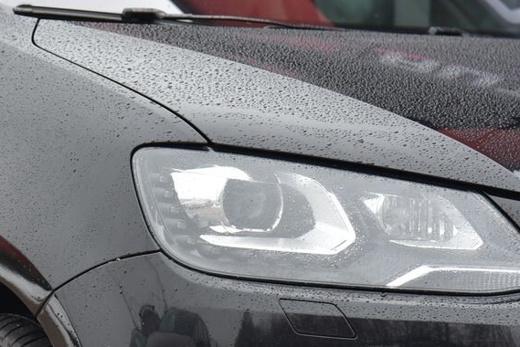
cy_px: 230
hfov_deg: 9.5
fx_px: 3121
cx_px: 112
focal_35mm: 216
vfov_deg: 6.4
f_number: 5.6
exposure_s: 1/125
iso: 500
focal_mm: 120
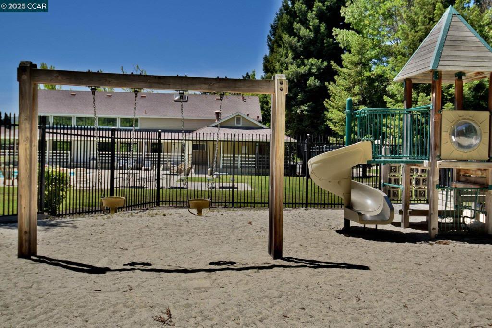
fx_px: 492
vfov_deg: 36.8
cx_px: 246
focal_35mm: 36
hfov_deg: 53.1
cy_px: 164
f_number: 6.3
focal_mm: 24
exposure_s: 1/800
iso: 160
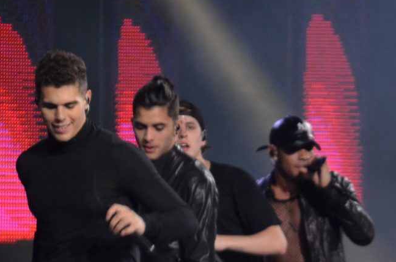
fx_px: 7547
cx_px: 145
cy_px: 261
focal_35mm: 688
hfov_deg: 3.0
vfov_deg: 2.0
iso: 800
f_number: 5
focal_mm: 145
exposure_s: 1/125
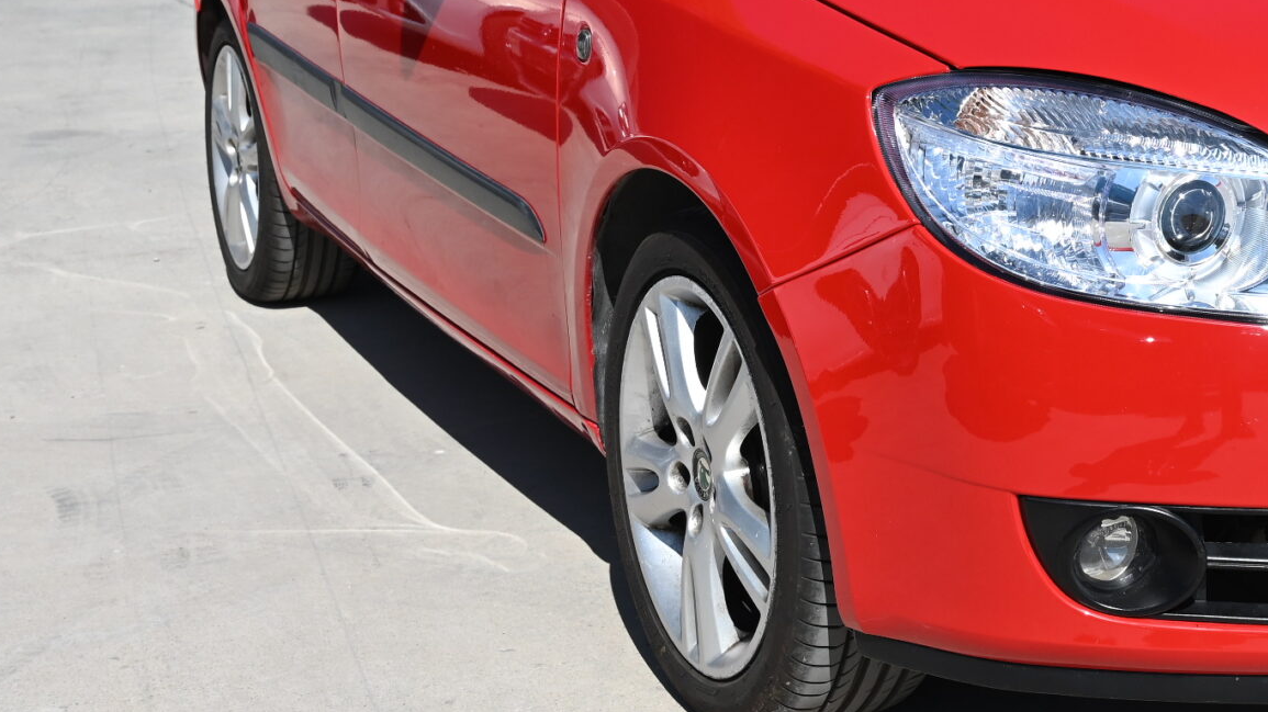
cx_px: 1162
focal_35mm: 72
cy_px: 97
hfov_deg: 28.2
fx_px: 2420
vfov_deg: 16.6
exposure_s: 1/400
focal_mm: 31
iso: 100
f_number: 7.1
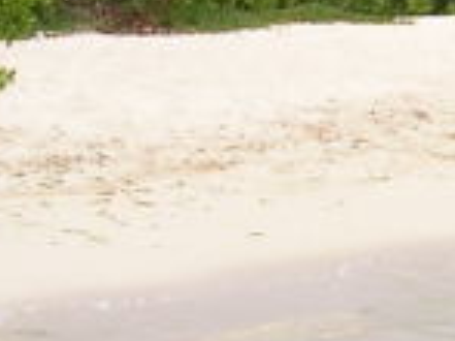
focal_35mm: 207
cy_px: 37
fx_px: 2719
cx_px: 1111
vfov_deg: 7.1
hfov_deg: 8.7
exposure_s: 1/399
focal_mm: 5.8
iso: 50
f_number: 5.6
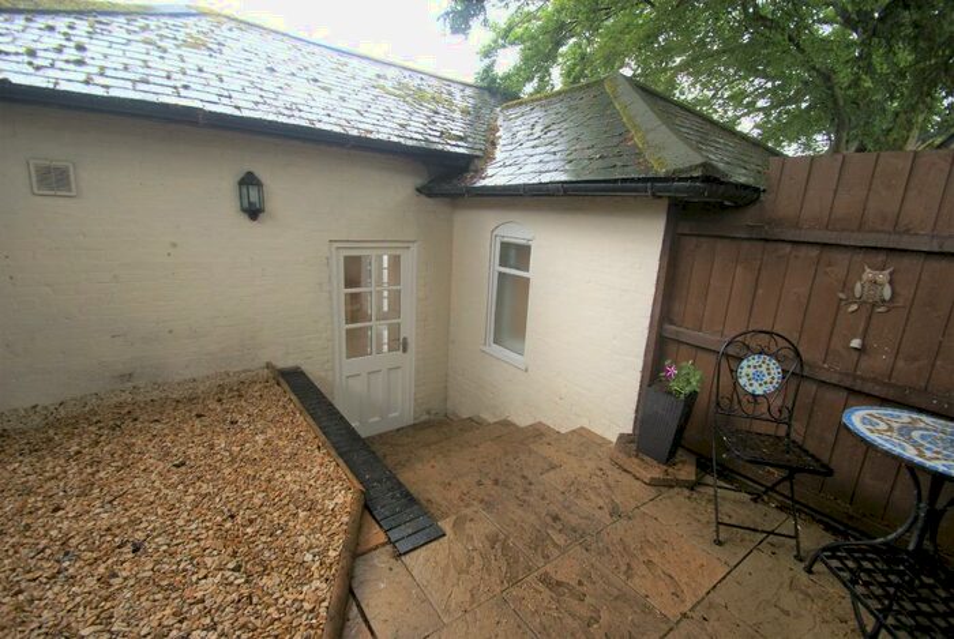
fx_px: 398
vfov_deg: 77.5
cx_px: 477
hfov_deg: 100.3
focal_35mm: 15
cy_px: 320
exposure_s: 1/40
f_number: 4
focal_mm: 10
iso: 100
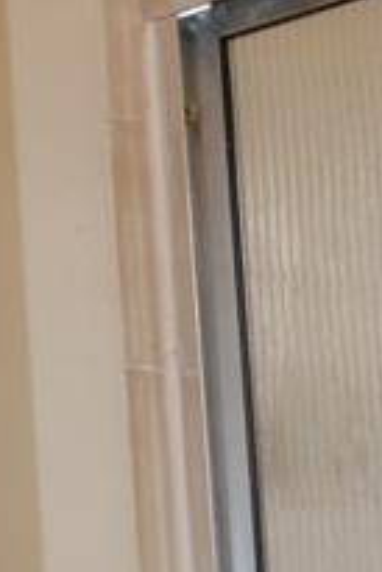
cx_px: 765
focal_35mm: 158
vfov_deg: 12.6
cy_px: 712
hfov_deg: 8.3
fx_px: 2510
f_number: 4
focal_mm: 18
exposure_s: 1/60
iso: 400
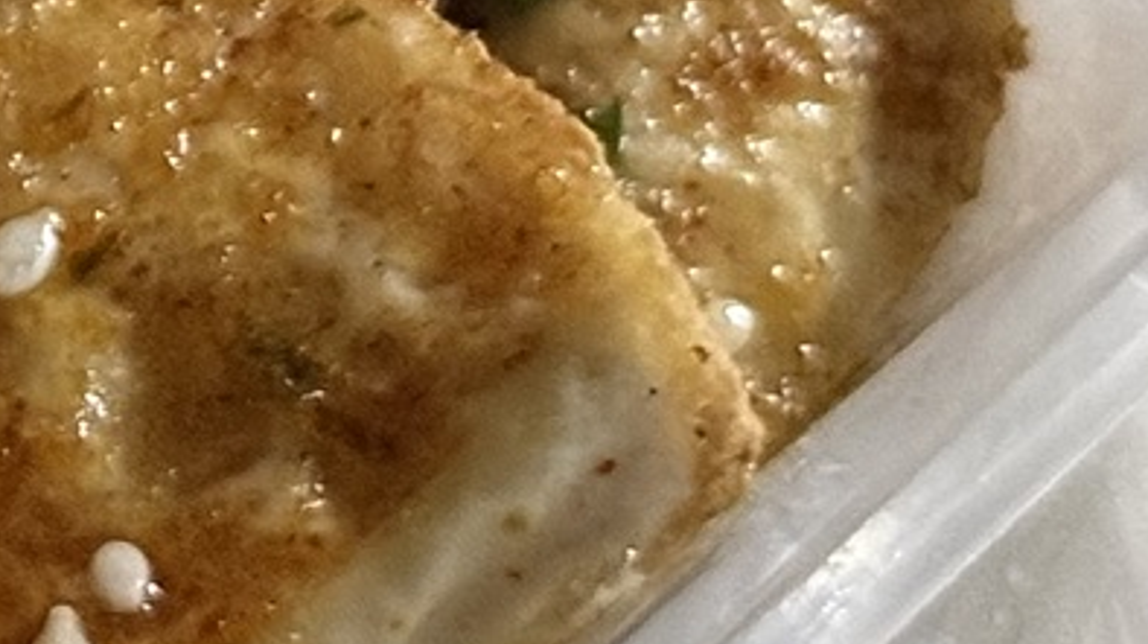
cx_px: -1314
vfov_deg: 4.4
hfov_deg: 7.5
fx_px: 8274
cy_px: -542
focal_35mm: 272
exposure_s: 1/33
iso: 400
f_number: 1.78
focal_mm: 6.76
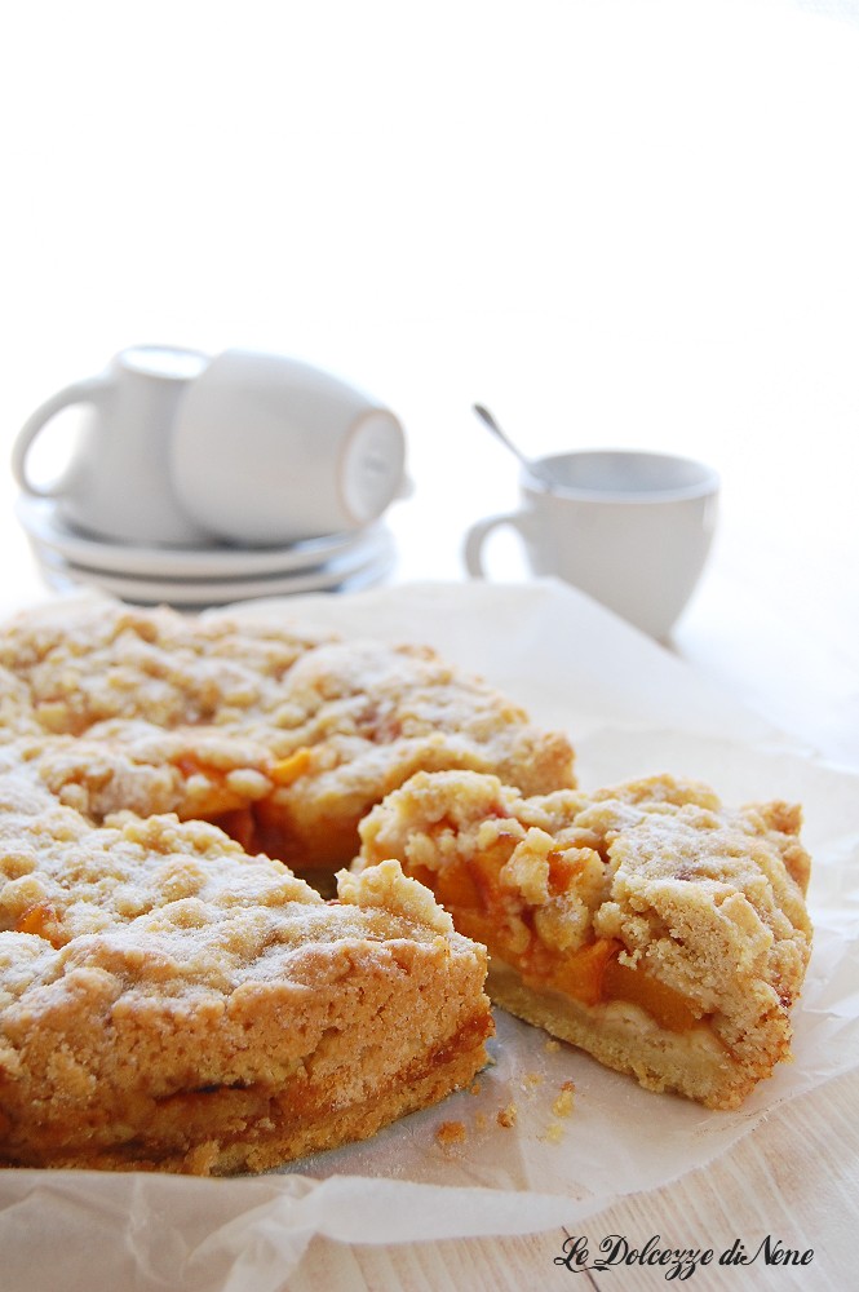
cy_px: 646
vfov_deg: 37.9
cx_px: 430
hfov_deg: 25.7
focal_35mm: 52
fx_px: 1882
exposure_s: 1/60
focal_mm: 35
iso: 400
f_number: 7.1
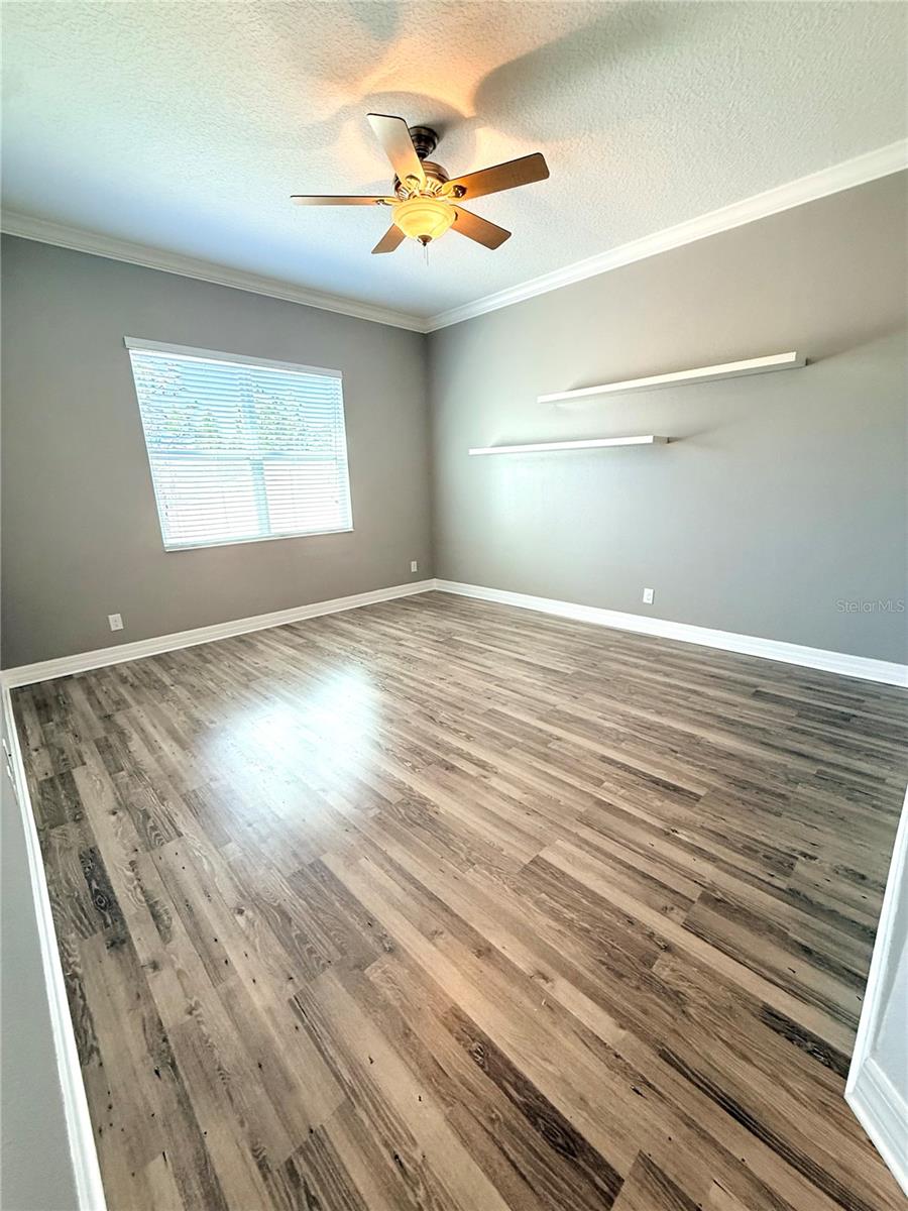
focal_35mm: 14
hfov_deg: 85.7
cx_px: 454
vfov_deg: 102.1
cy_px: 606
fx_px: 490
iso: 320
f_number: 2.2
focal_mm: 2.22
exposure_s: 1/120
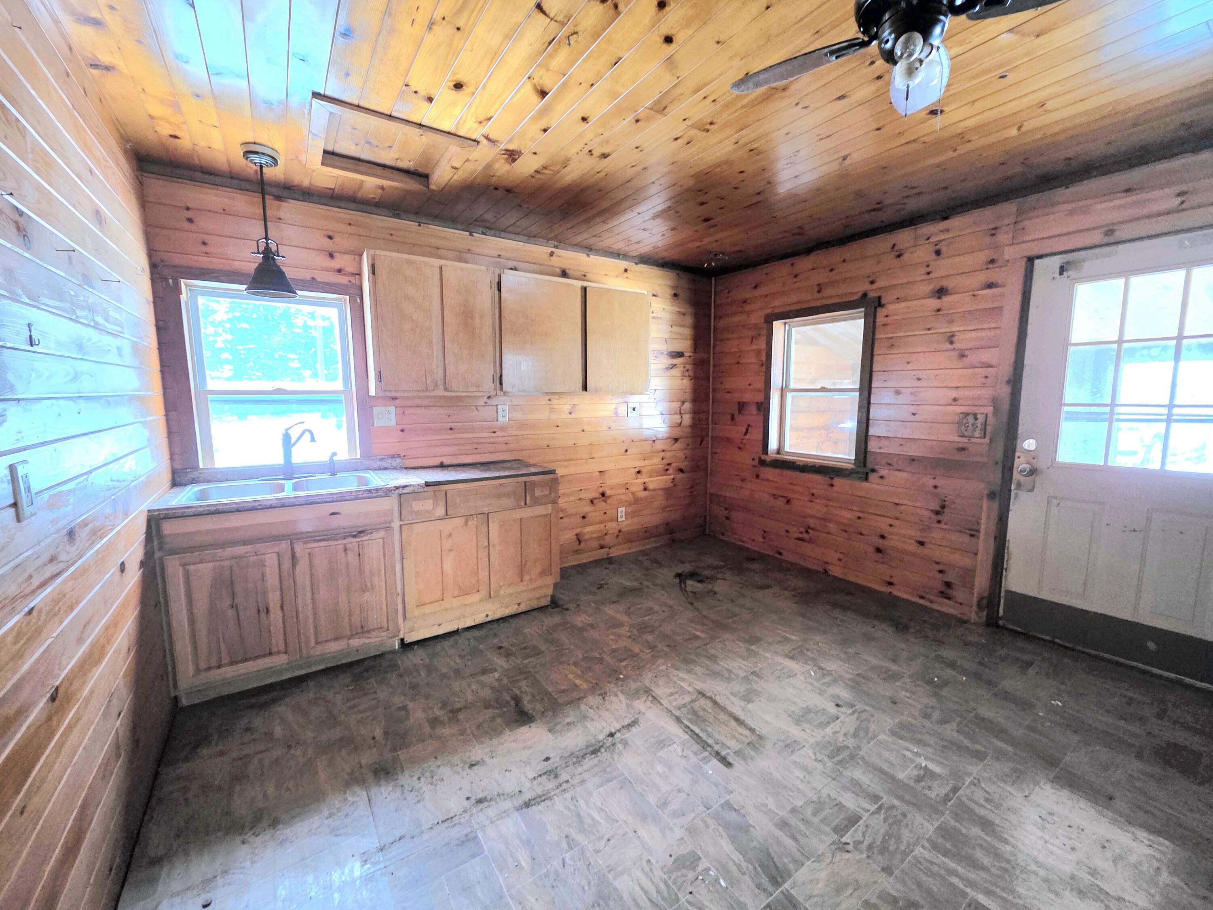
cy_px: 455
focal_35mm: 13
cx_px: 606
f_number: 1.9
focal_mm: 2.2
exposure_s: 1/40
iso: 1000
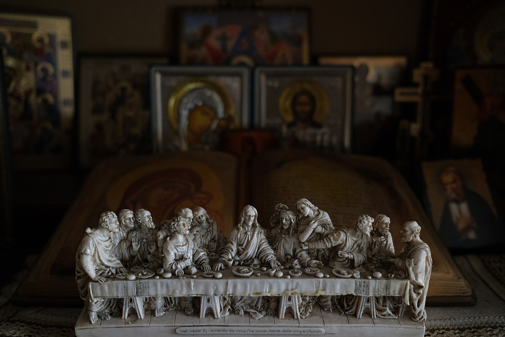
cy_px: 168
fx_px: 491
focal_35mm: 35
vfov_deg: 37.9
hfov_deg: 54.4
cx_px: 252
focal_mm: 23
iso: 2500
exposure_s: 1/40
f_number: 2.8
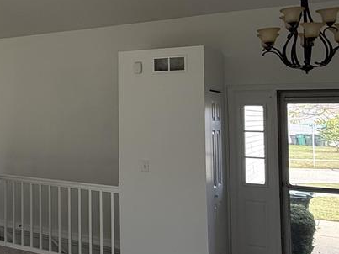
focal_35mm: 50
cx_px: -91
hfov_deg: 30.8
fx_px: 490
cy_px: 87
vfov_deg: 28.9
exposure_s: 1/99
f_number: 2.2
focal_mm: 2.22
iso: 64
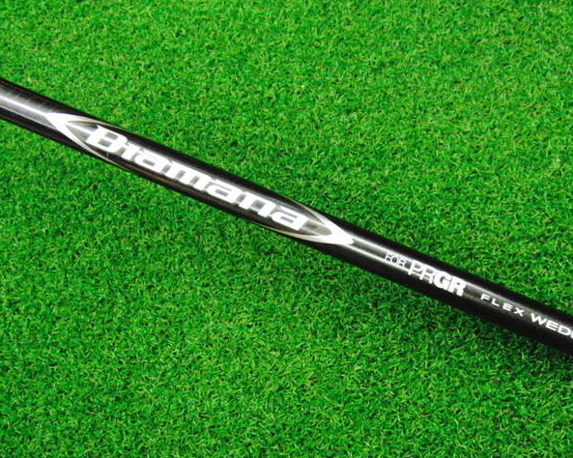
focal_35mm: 39
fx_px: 661
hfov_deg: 46.8
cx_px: 298
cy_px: 228
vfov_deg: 38.2
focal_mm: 6.42
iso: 3200
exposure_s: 1/200
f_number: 3.6
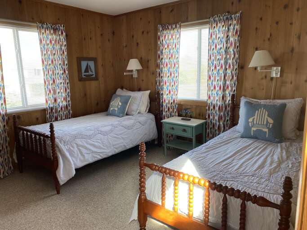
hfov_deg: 67.3
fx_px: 231
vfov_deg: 53.0
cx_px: 154
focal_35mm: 26
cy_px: 115
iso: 125
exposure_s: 1/120
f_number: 1.8
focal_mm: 4.25
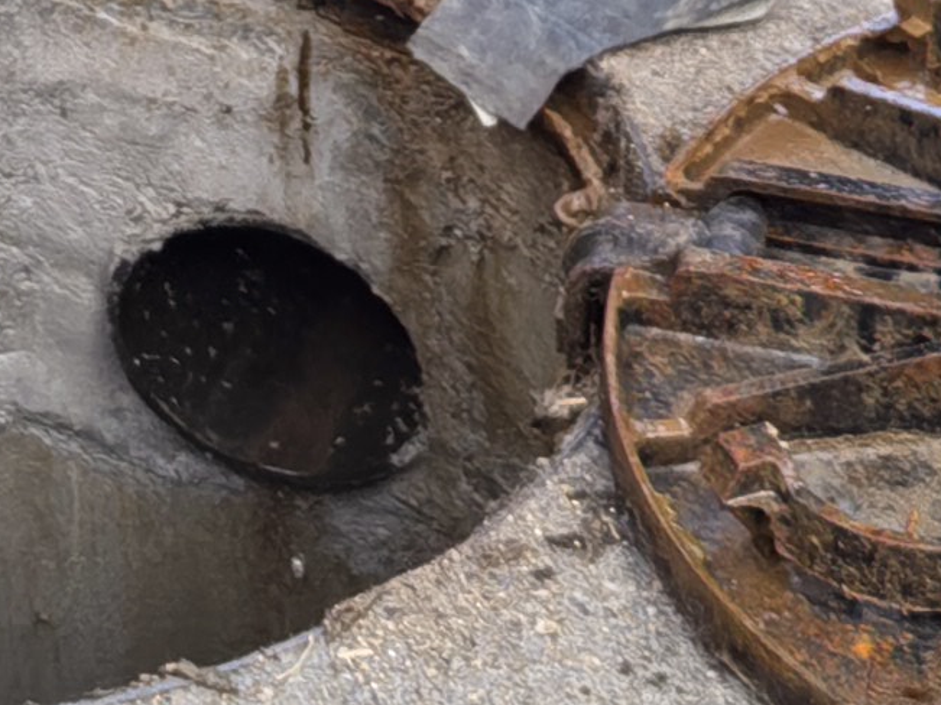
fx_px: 4620
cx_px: 77
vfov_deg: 8.2
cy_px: -867
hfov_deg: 11.5
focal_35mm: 170
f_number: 1.9
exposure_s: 1/204
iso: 50
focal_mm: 5.52
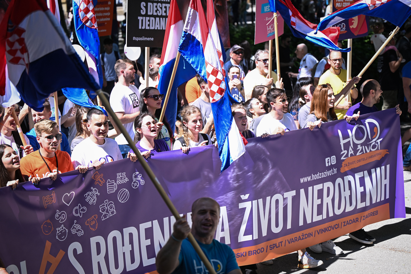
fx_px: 799
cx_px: 206
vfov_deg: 19.5
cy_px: 137
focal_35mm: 70
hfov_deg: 28.8
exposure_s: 1/2500
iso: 500
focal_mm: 70
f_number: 2.8
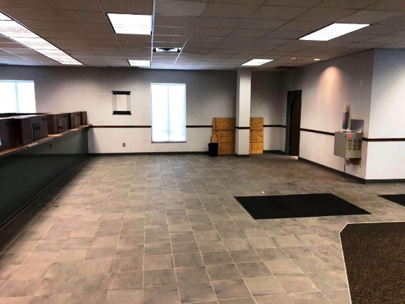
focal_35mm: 28
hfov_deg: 63.4
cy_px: 152
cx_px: 202
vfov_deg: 49.8
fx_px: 328
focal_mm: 4
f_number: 1.8
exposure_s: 1/17
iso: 40
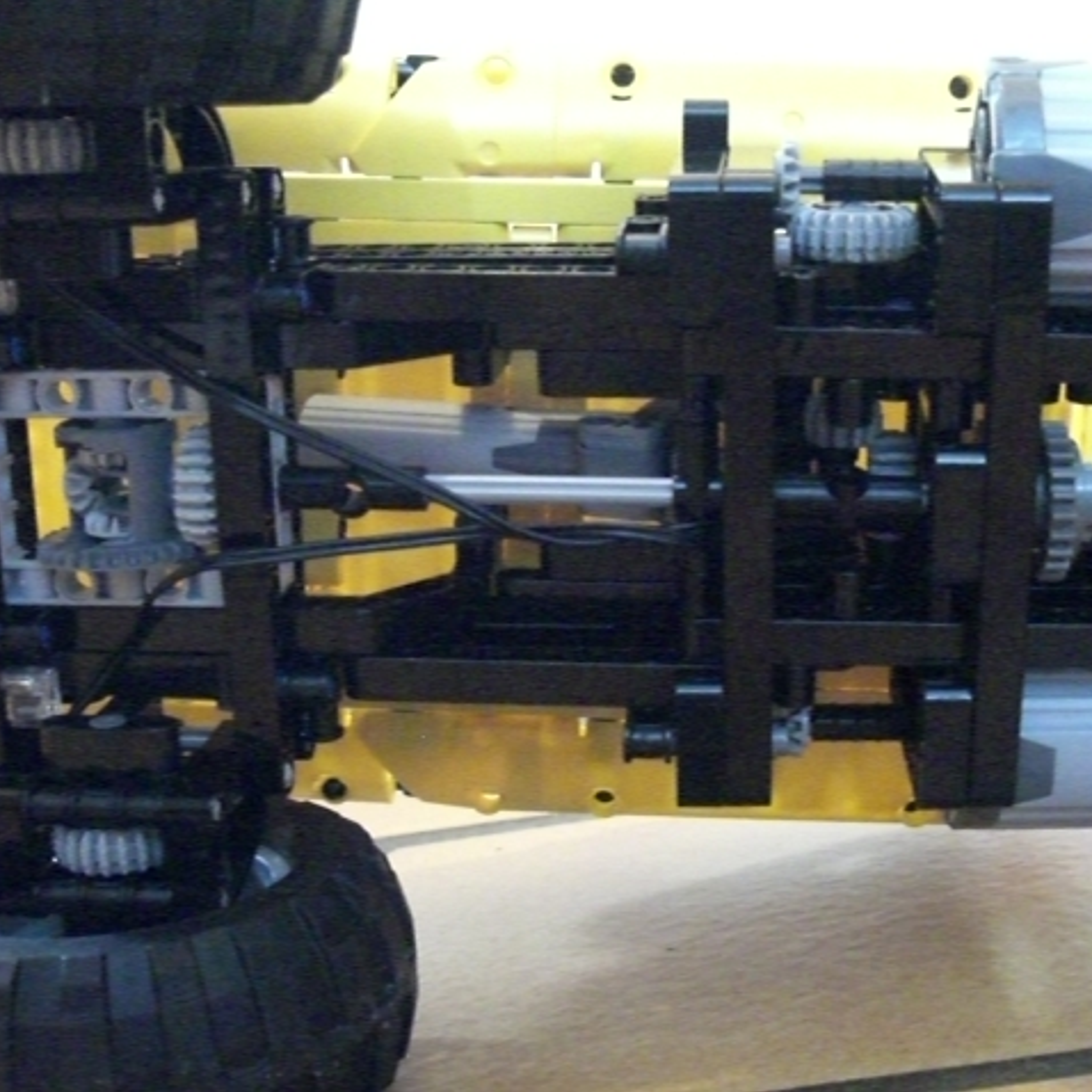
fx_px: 1606
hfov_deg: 37.5
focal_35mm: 45
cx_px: 635
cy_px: 546
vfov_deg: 37.6
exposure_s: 1/15
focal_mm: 6.3
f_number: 3.1
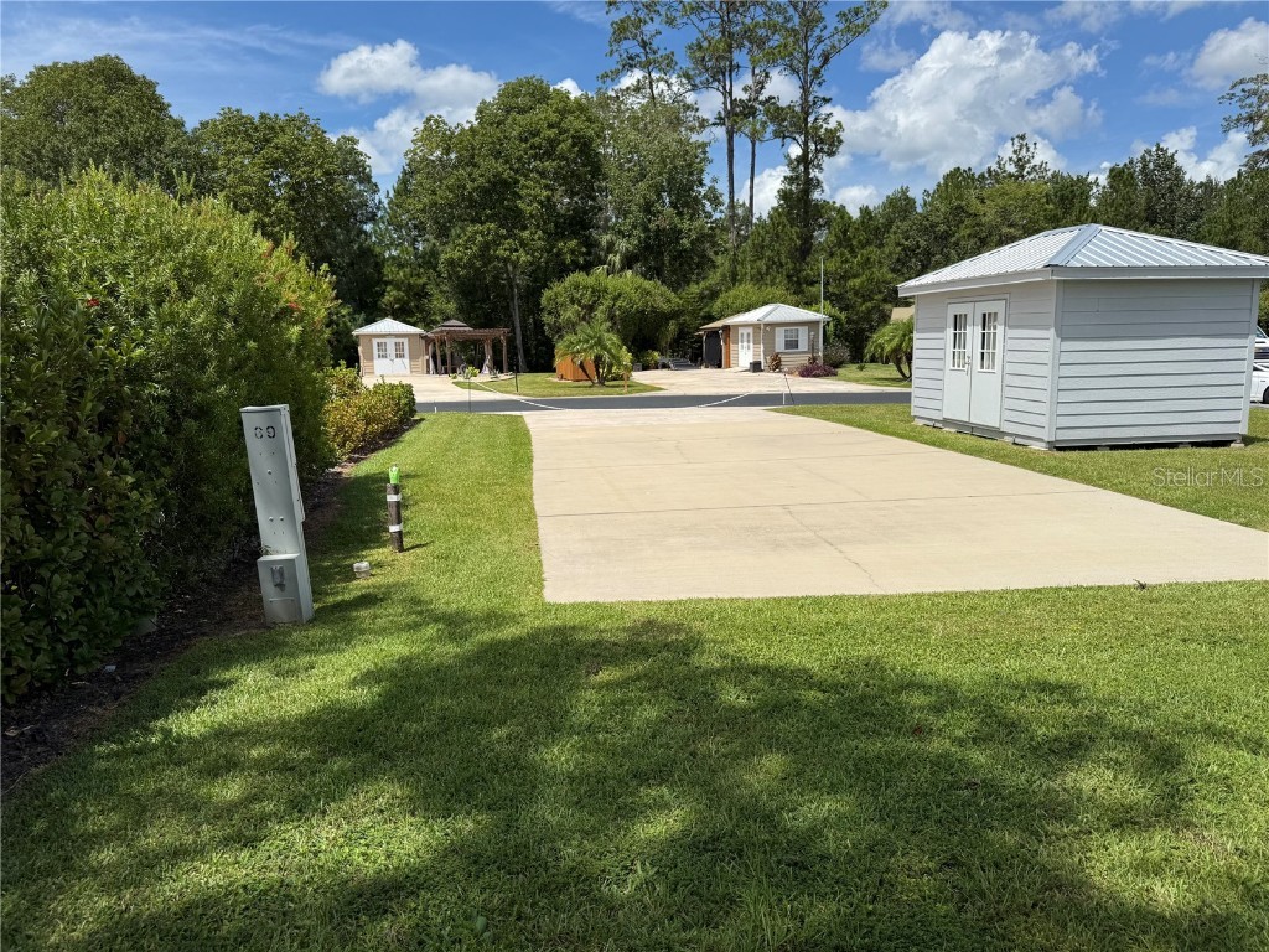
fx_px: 880
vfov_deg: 56.8
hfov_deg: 71.6
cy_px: 476
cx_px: 634
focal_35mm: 24
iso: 80
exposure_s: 1/7353
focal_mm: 6.76
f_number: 1.78
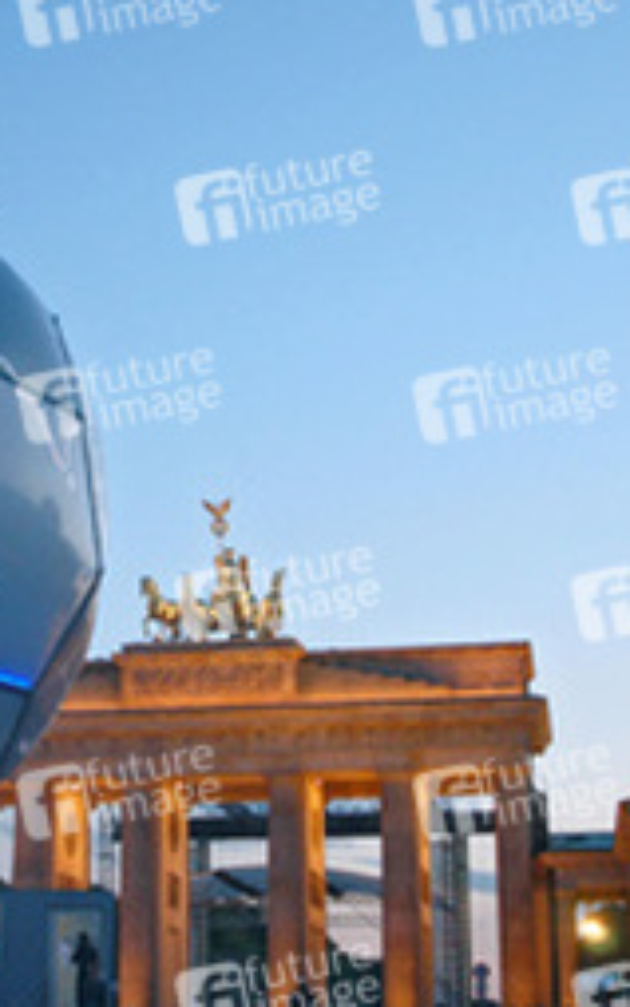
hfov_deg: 19.9
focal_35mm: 65
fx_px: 1784
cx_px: 172
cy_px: 496
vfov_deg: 31.5
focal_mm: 24
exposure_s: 1/20
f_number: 3.5
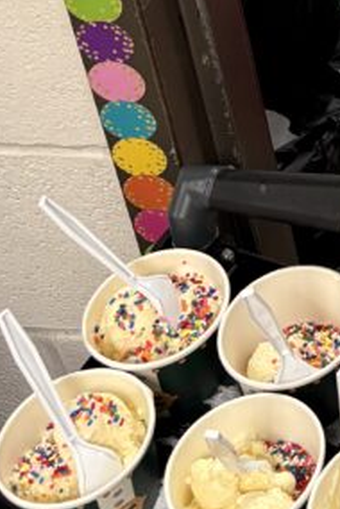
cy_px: -230
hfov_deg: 12.4
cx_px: 678
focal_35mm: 97
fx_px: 1374
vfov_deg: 18.8
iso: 200
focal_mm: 5.96
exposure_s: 1/60
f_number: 1.6
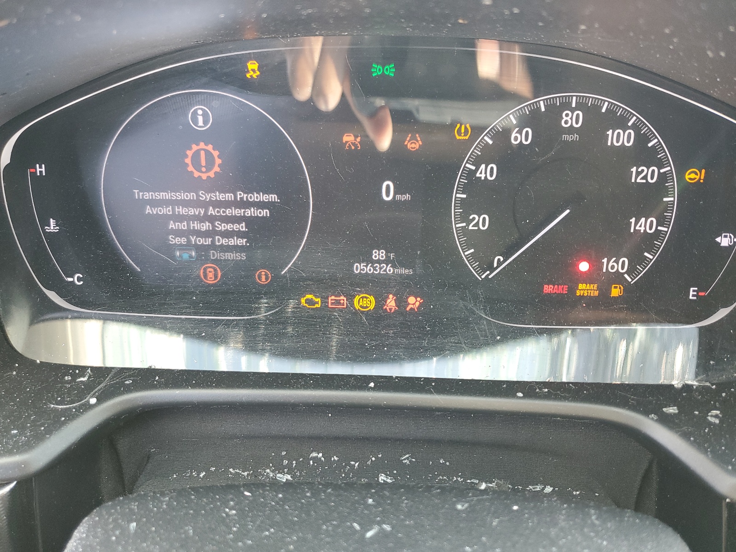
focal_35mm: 26
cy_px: 276
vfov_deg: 53.1
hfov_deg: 67.3
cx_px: 368
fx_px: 553
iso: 95
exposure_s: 1/60.2
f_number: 1.5
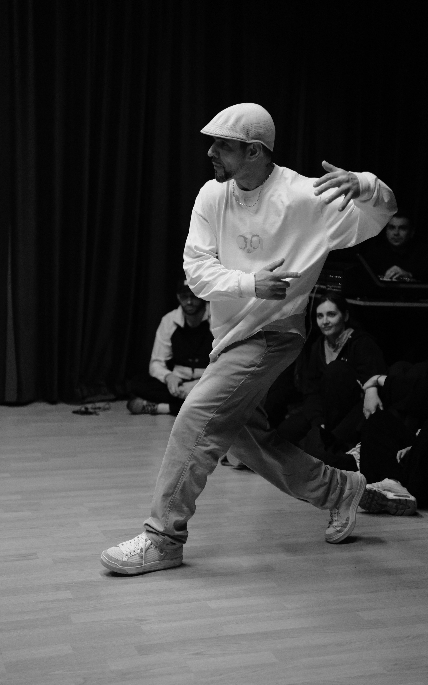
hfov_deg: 25.3
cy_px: 342
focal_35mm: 51
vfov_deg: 39.6
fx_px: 952
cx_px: 212
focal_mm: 33
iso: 3200
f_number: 1.6
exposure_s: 1/2000
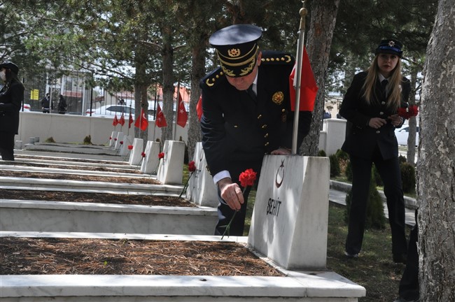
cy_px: 151
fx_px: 606
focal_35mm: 48
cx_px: 228
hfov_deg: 41.2
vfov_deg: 28.0
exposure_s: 1/250
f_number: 16
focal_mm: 32
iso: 800
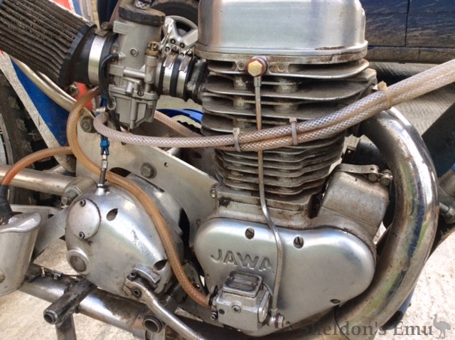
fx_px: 420
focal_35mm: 32
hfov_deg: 56.9
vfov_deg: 44.1
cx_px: 228
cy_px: 170
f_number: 2.4
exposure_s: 1/196
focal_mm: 3.3
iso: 32
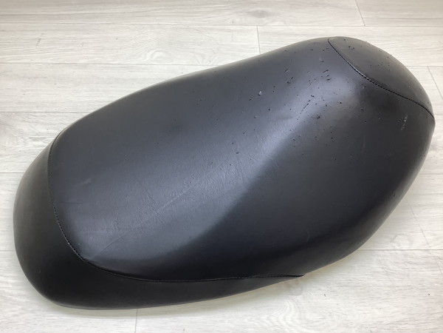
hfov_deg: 58.4
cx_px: 222
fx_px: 397
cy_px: 166
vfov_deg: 45.4
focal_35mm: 31
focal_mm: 3.3
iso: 50
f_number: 2.4
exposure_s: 1/60
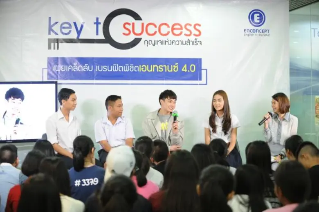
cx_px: 160
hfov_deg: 28.9
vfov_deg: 19.4
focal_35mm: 70
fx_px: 620
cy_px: 106
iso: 4000
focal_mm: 70
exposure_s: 1/125
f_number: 2.8
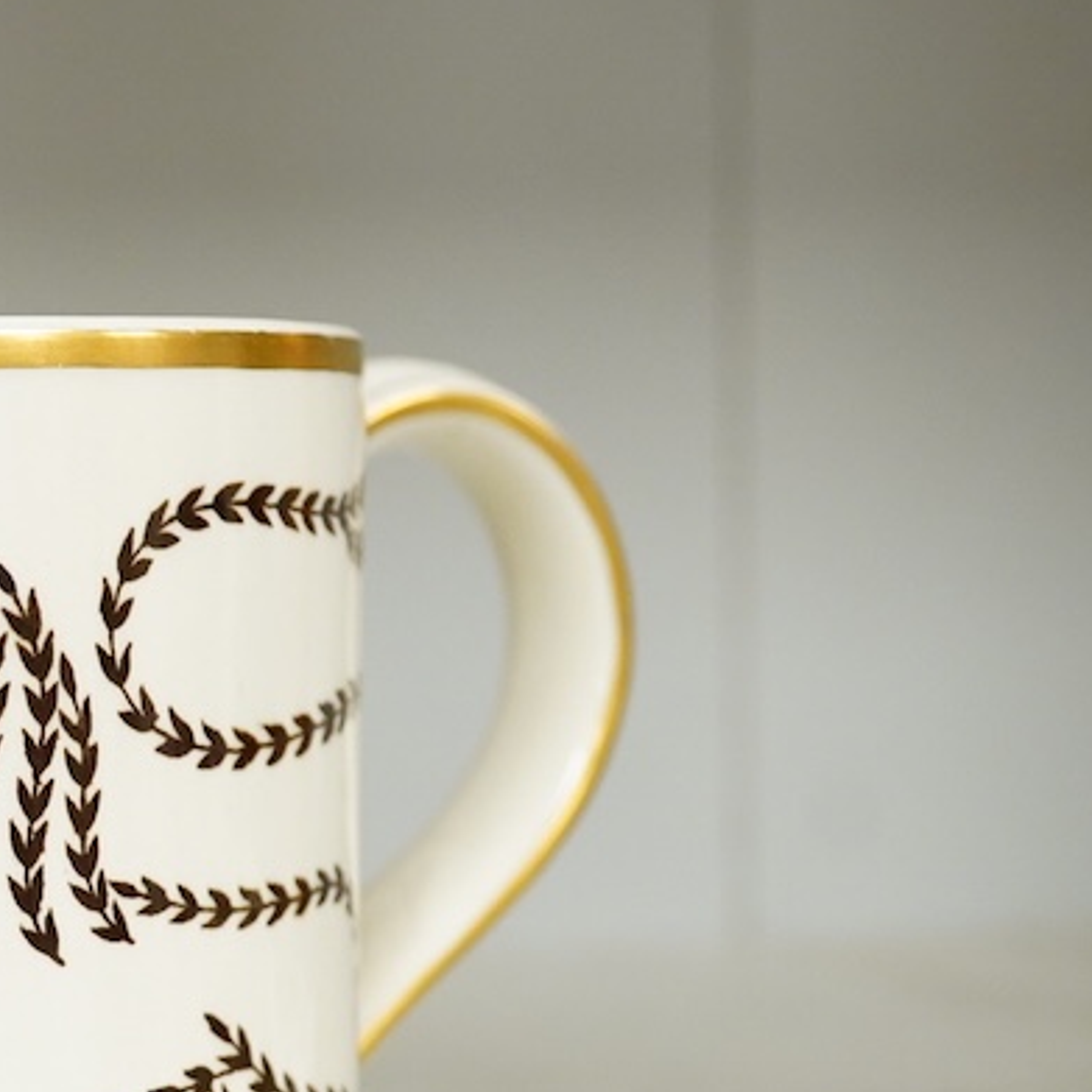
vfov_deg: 15.8
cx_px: -278
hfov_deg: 15.2
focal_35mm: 110
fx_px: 3926
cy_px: 790
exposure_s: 1/160
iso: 2500
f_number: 8
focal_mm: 30
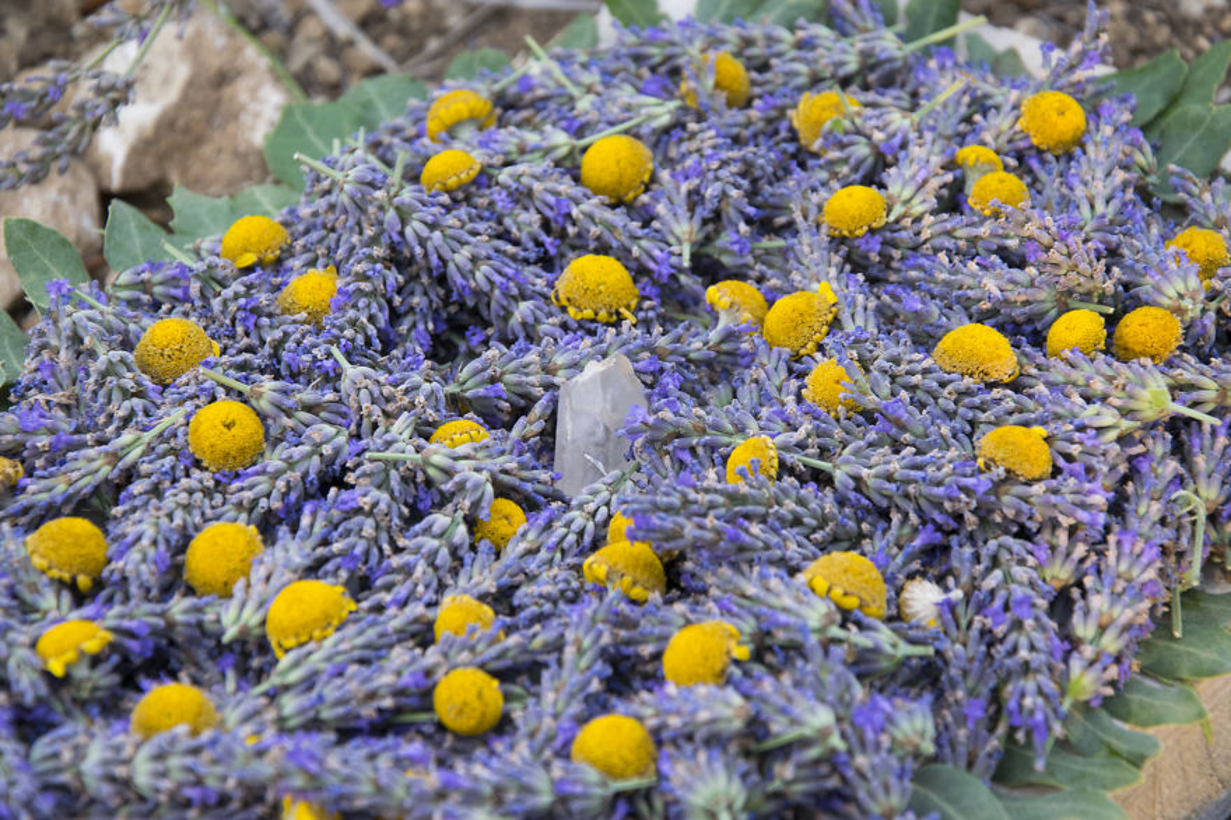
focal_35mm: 128
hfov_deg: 16.1
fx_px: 4358
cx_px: 616
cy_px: 410
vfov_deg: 10.7
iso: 400
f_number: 7.1
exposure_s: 1/125
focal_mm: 85
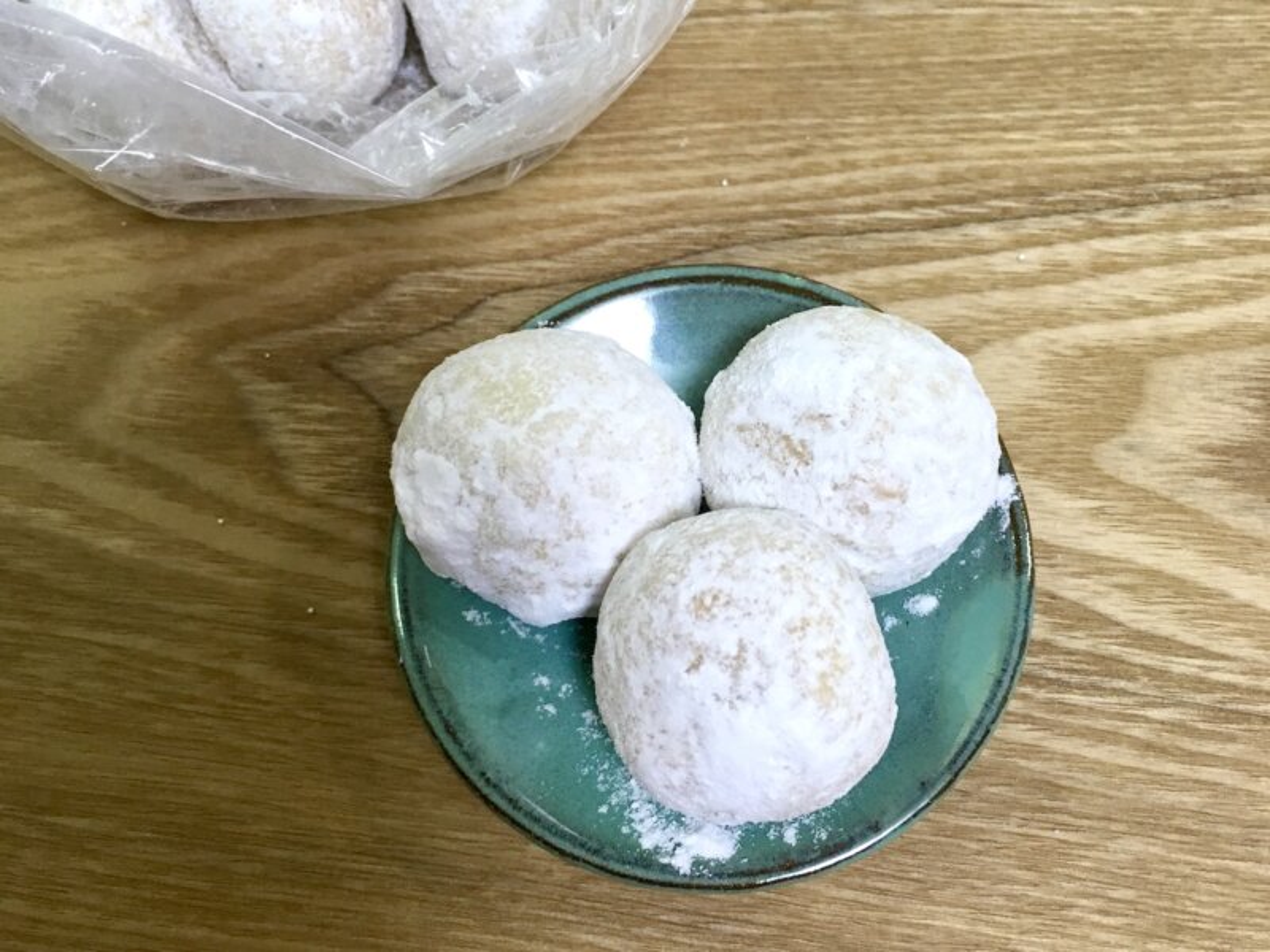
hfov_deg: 61.7
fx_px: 1064
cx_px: 635
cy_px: 476
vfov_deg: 48.2
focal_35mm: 29
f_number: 2.2
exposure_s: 1/30
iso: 40
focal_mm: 4.15
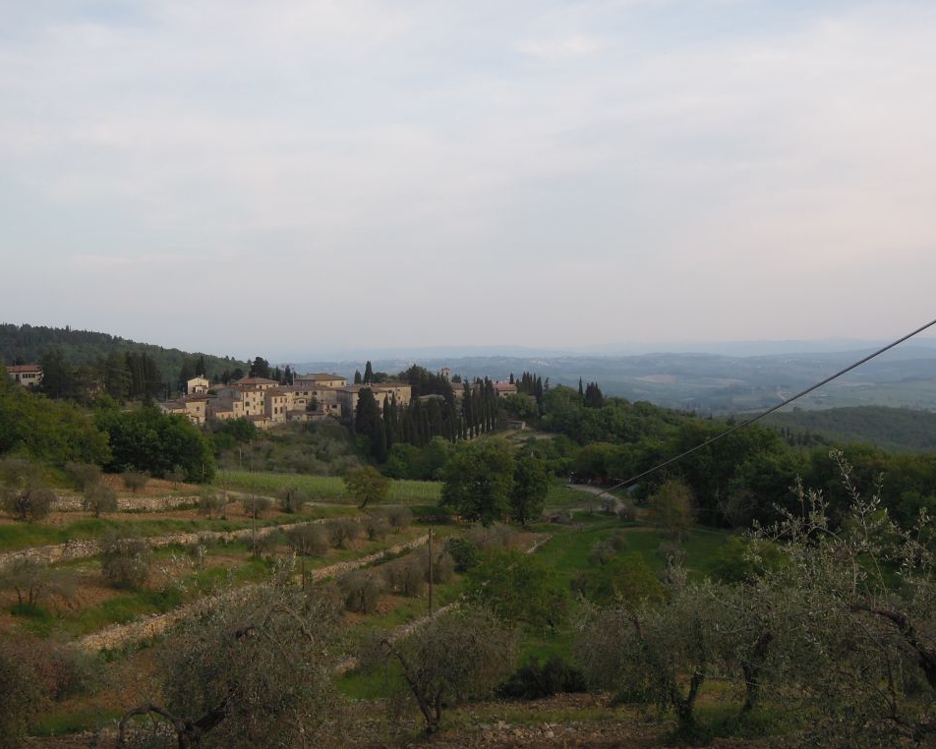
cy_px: 375
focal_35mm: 42
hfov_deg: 43.8
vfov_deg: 35.7
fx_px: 1164
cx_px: 451
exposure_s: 1/640
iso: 160
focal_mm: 7.2
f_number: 3.3
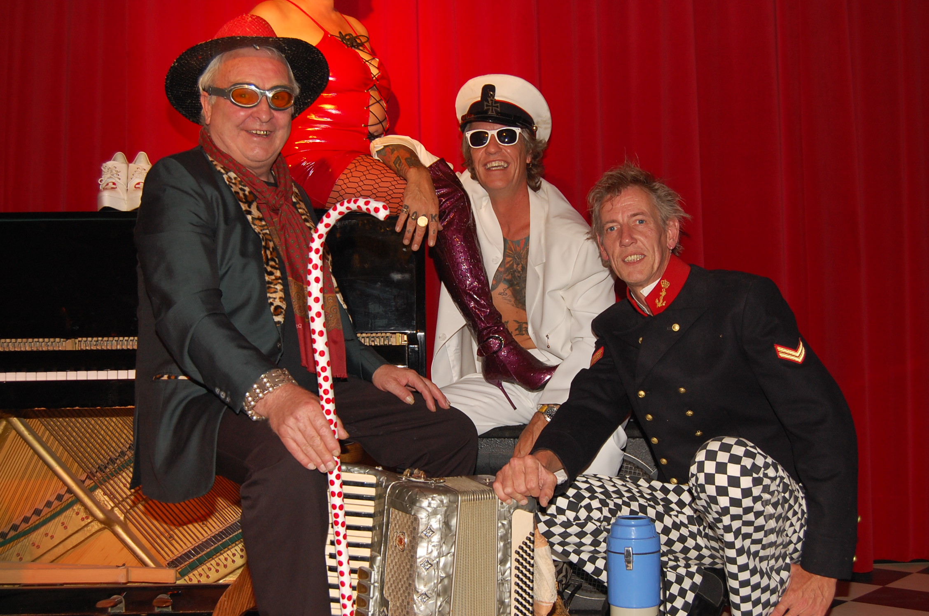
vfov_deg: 31.8
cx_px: 464
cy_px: 308
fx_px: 1082
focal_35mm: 42
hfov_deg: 46.5
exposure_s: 1/60
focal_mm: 28
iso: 400
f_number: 5
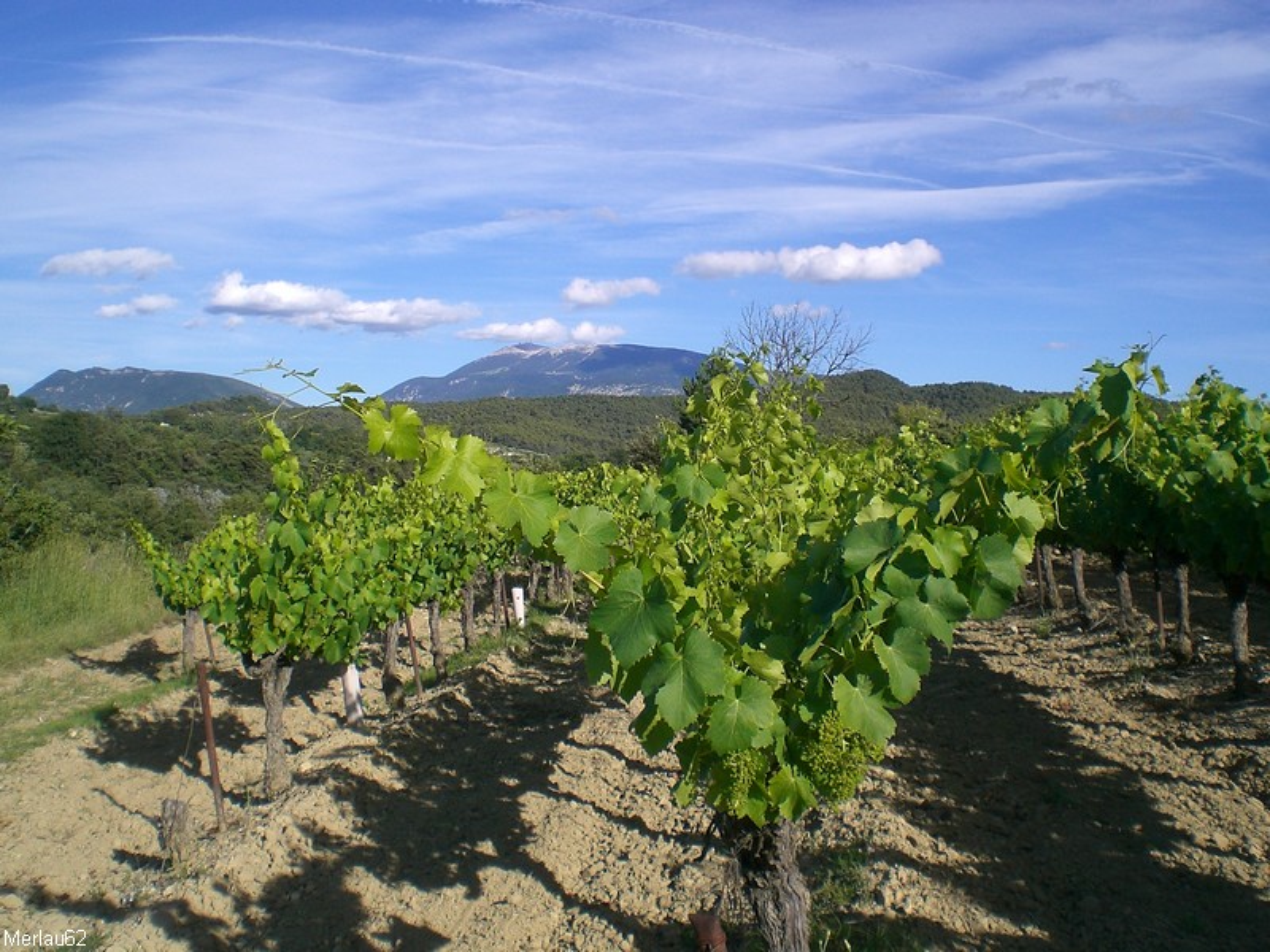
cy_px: 476
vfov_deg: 37.7
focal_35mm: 38
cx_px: 635
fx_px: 1394
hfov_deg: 49.0
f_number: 4.4
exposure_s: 1/500
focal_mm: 6.3
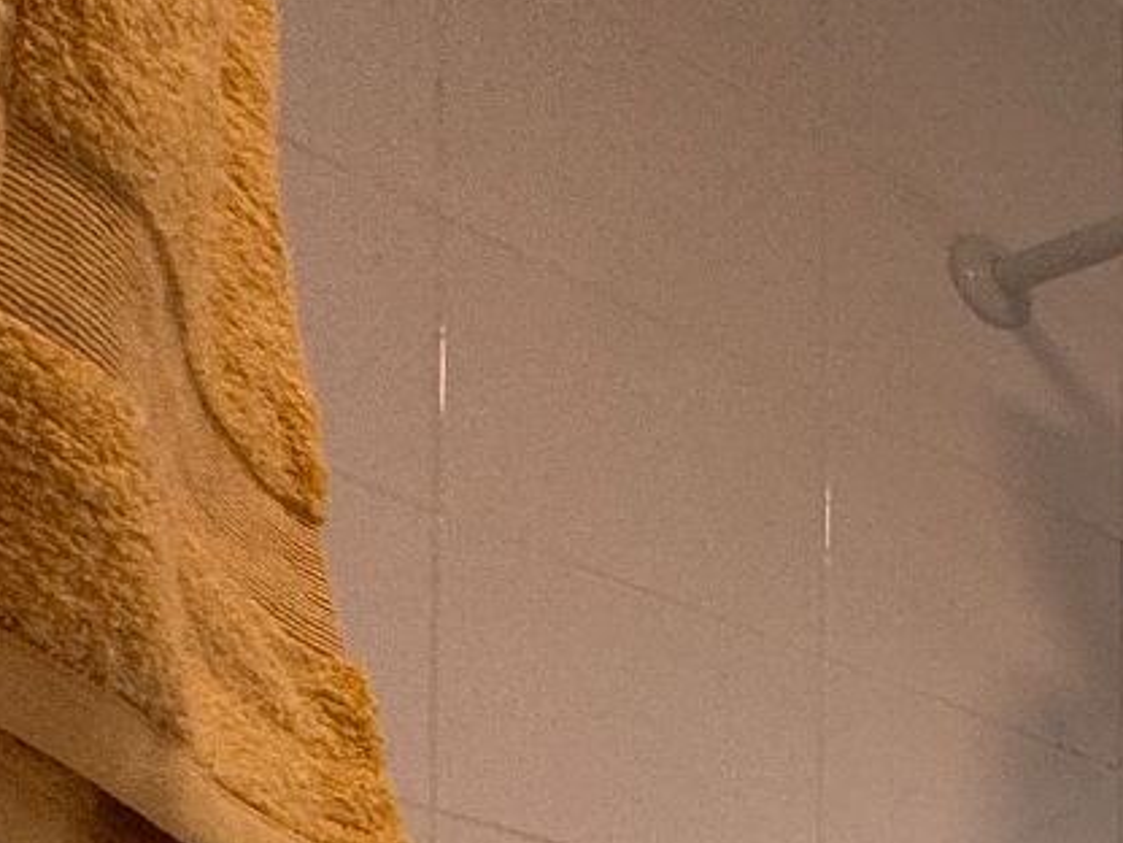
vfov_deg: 16.9
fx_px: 2238
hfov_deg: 17.3
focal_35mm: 69
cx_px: 2405
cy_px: 1600
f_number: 2.2
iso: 64
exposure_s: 1/100
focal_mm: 2.22
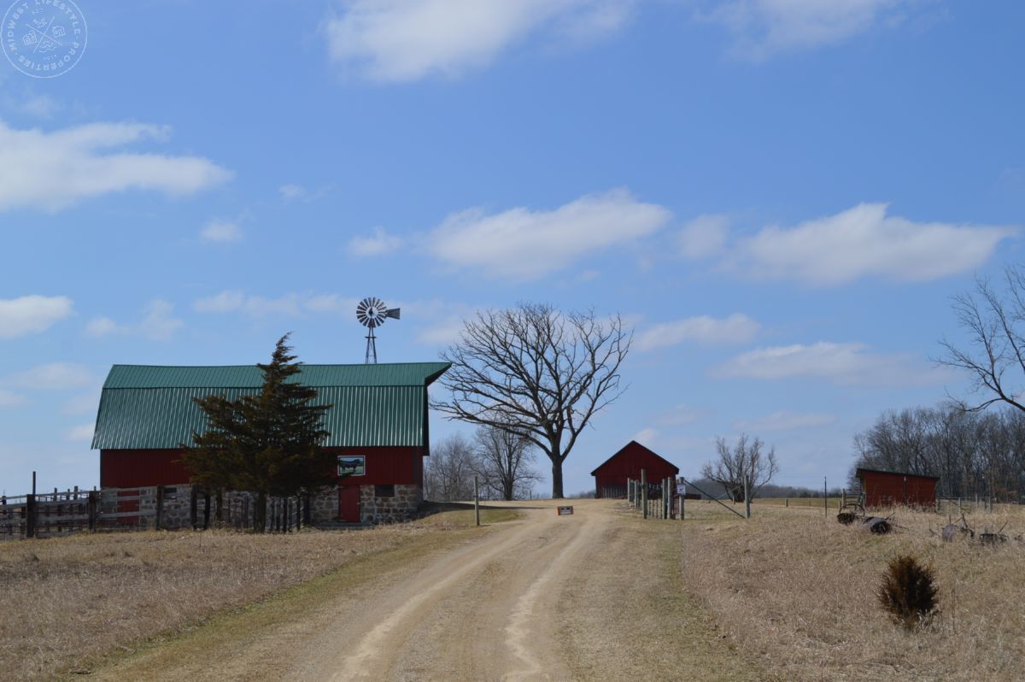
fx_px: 1622
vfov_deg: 23.7
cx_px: 512
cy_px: 341
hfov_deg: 35.1
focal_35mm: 57
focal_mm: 38
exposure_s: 1/320
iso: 100
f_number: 9
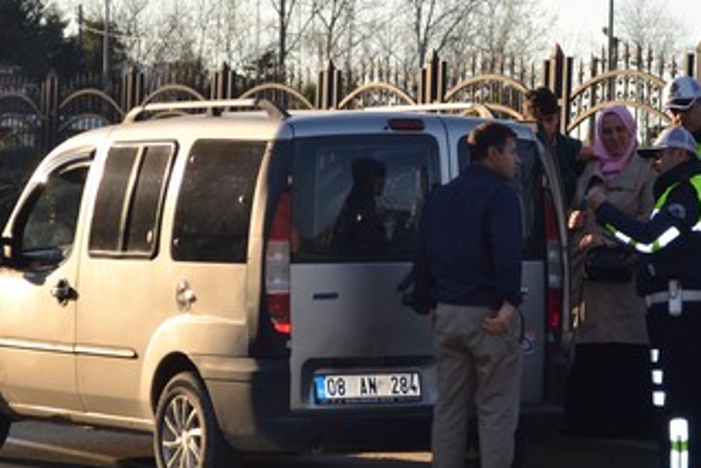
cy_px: 252
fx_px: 3371
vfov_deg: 7.9
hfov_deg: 11.8
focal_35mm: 173
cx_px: 530
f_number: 5.6
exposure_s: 1/200
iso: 100
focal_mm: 55
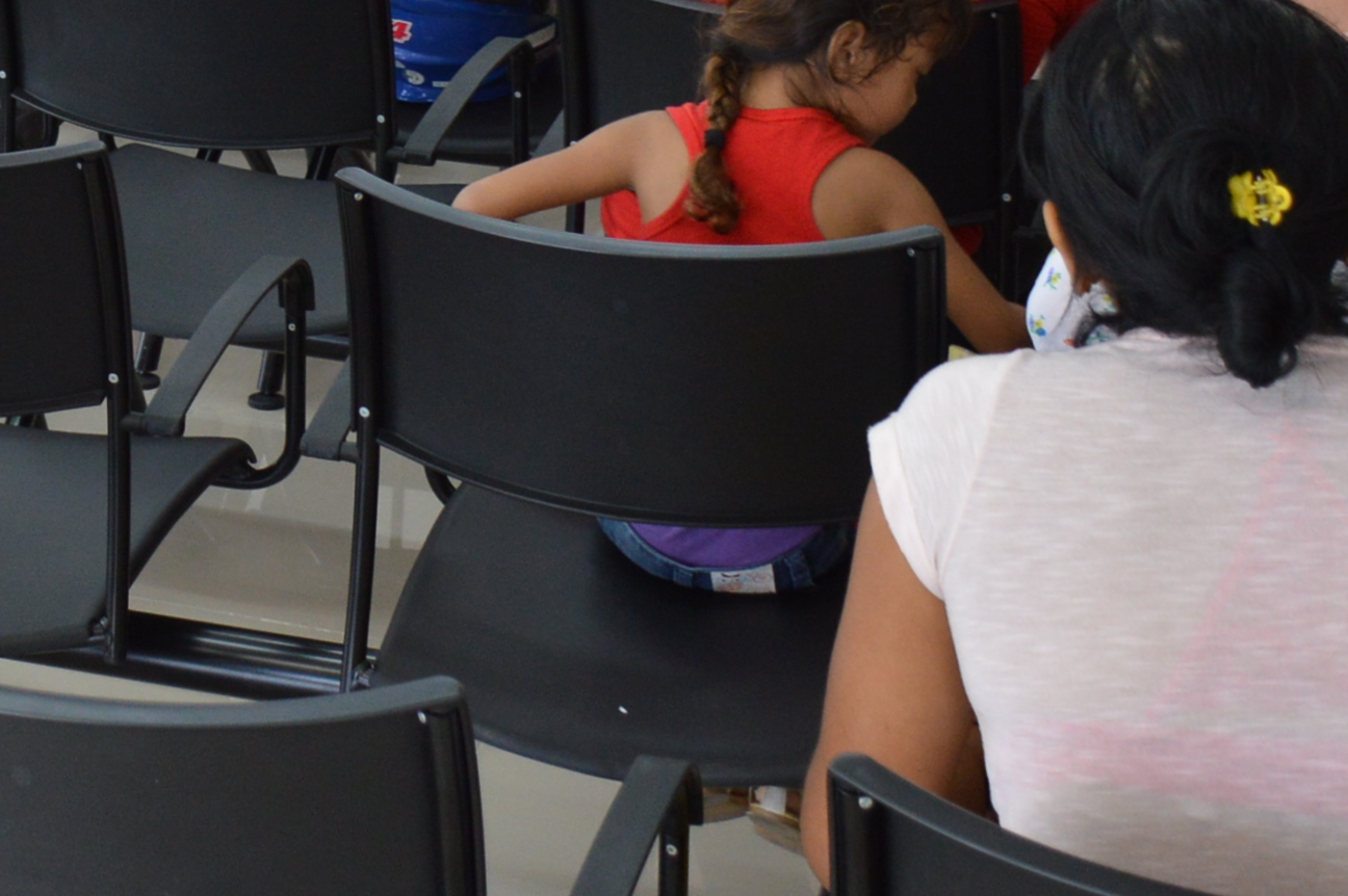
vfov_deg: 14.0
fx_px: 3517
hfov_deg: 20.9
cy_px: -271
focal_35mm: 94
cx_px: -32
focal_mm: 18
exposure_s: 1/100
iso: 400
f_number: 5
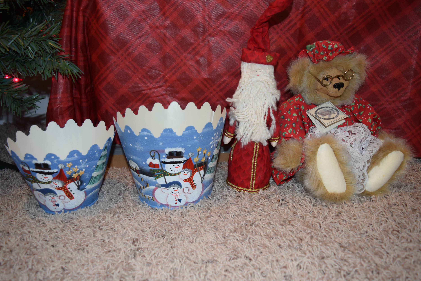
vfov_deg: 40.0
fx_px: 386
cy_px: 140
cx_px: 210
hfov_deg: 57.2
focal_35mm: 33
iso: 500
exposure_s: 1/60
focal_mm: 22
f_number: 4
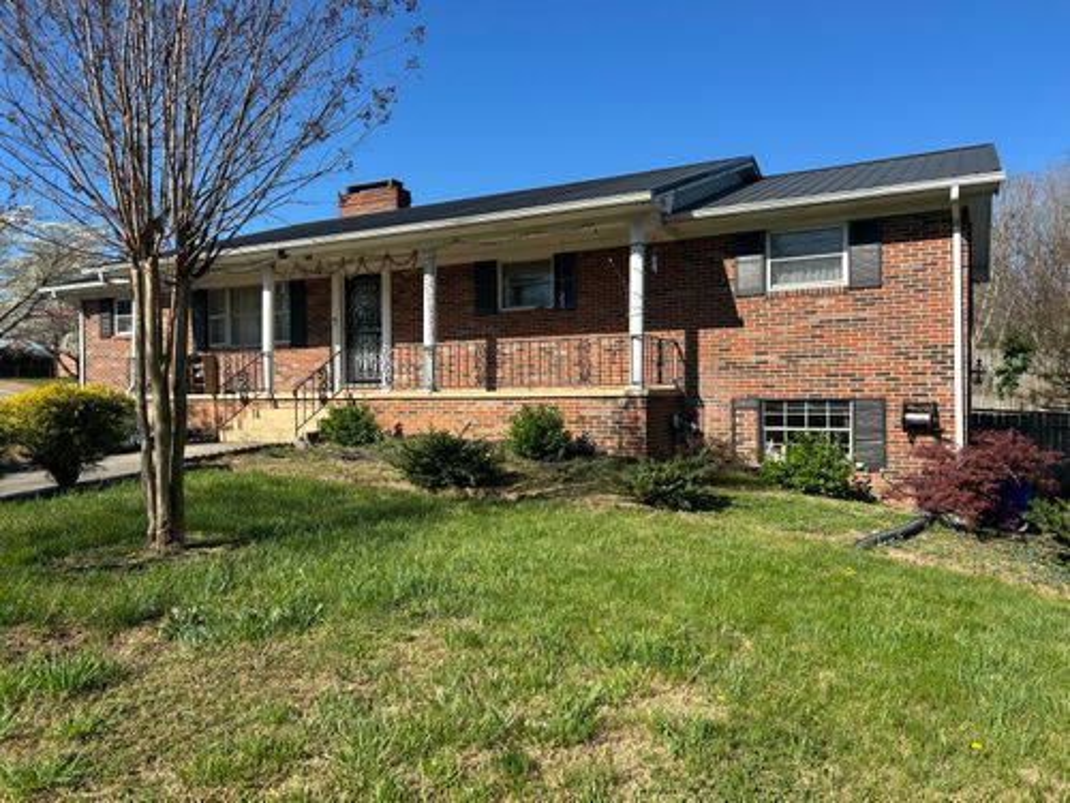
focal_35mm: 26
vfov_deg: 53.1
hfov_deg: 67.3
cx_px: 535
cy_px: 402
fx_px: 804
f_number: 1.5
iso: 50
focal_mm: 5.7
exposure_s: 1/2915
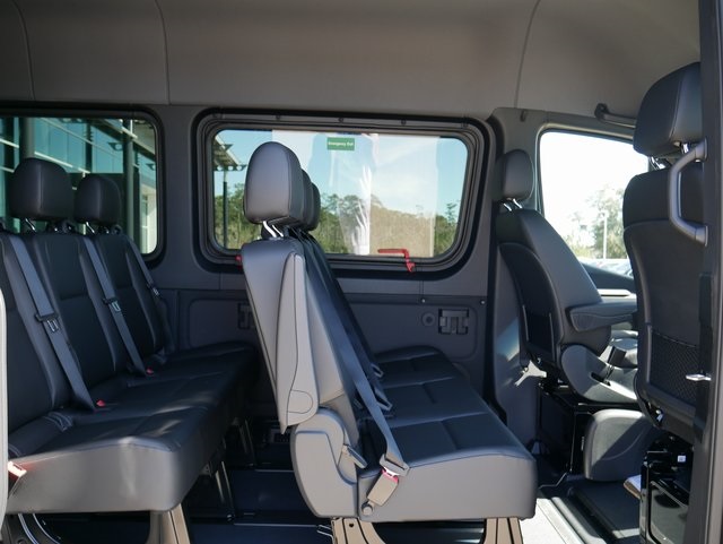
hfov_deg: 63.4
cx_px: 362
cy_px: 272
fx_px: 585
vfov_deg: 49.8
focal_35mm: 28
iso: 200
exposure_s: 1/125
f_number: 3.5
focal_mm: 14
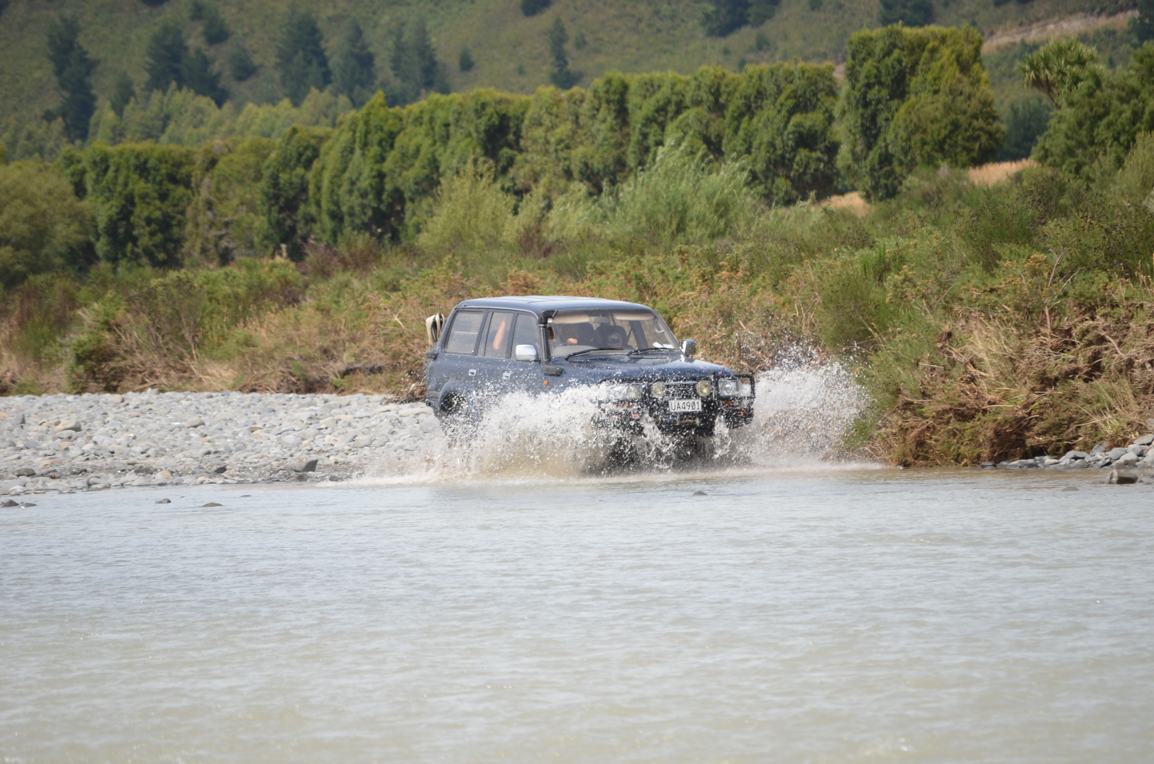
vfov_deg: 4.6
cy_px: 382
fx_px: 9597
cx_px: 577
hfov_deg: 6.9
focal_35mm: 300
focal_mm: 200
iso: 200
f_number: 6.3
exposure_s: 1/640
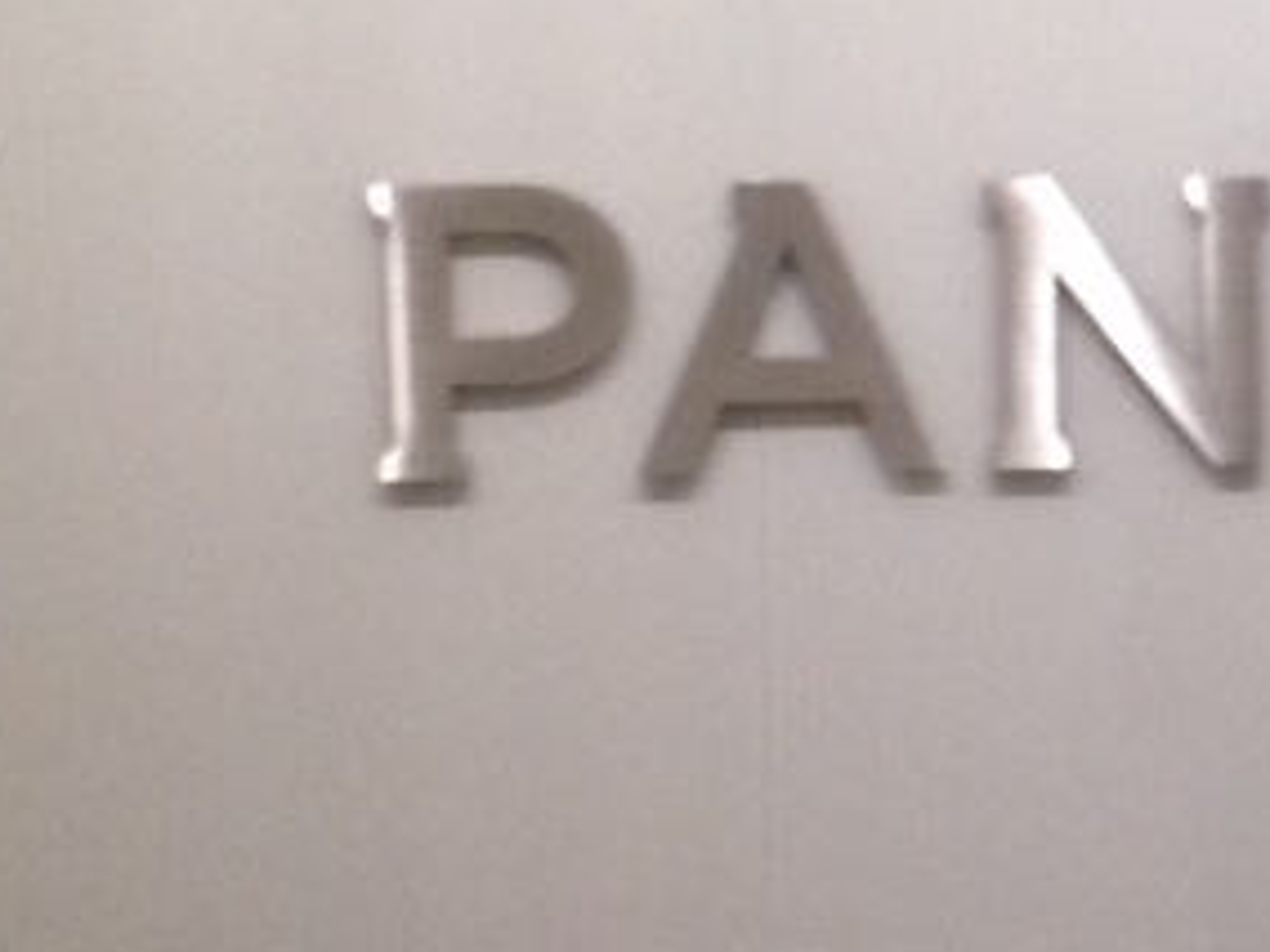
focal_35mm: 201
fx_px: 7374
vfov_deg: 7.4
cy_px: 398
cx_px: 2120
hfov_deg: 9.5
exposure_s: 1/20
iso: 100
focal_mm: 4.28
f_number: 2.4
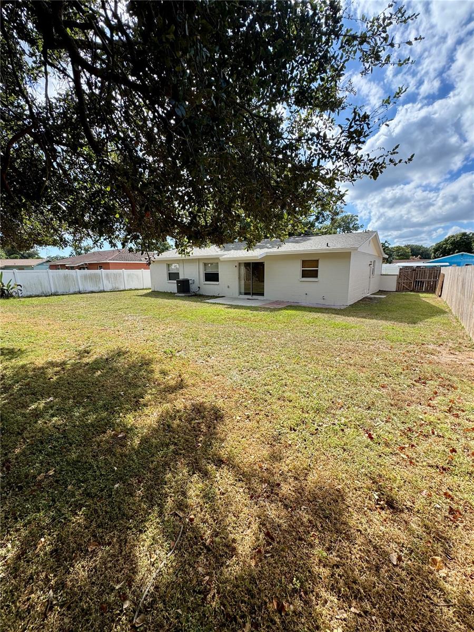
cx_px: 237
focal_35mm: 14
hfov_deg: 85.7
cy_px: 316
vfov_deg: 102.1
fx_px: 256
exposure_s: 1/956
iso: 40
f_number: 2.2
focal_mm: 2.22
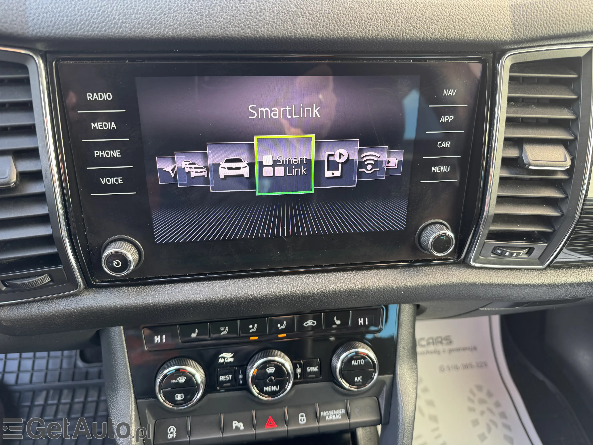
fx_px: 411
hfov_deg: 71.6
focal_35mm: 24
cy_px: 222
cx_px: 296
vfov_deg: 56.8
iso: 160
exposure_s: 1/121
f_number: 1.78
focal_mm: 6.76
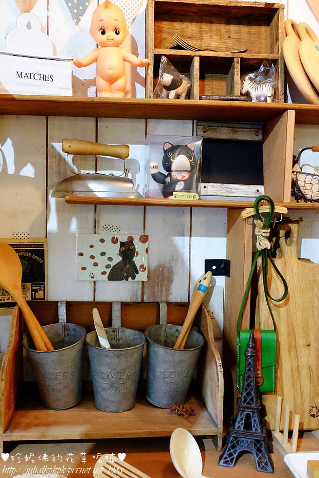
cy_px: 239
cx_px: 160
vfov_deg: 57.2
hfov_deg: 40.0
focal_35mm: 33
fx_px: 438
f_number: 4
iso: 5000
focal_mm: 22.2
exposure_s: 1/60
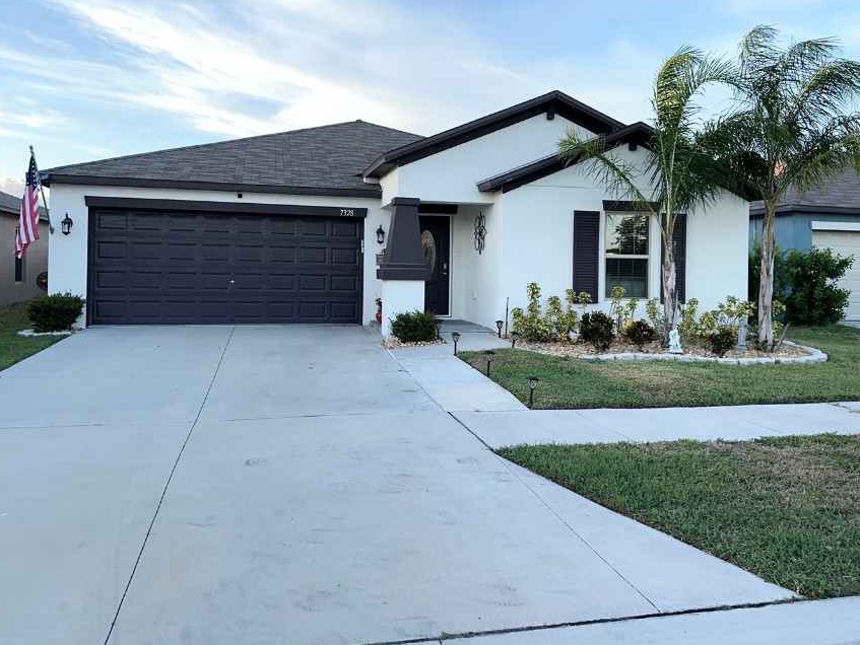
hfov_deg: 61.6
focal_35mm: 29
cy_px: 265
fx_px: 721
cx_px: 446
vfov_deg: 48.0
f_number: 1.78
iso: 64
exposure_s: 1/829
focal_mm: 6.86
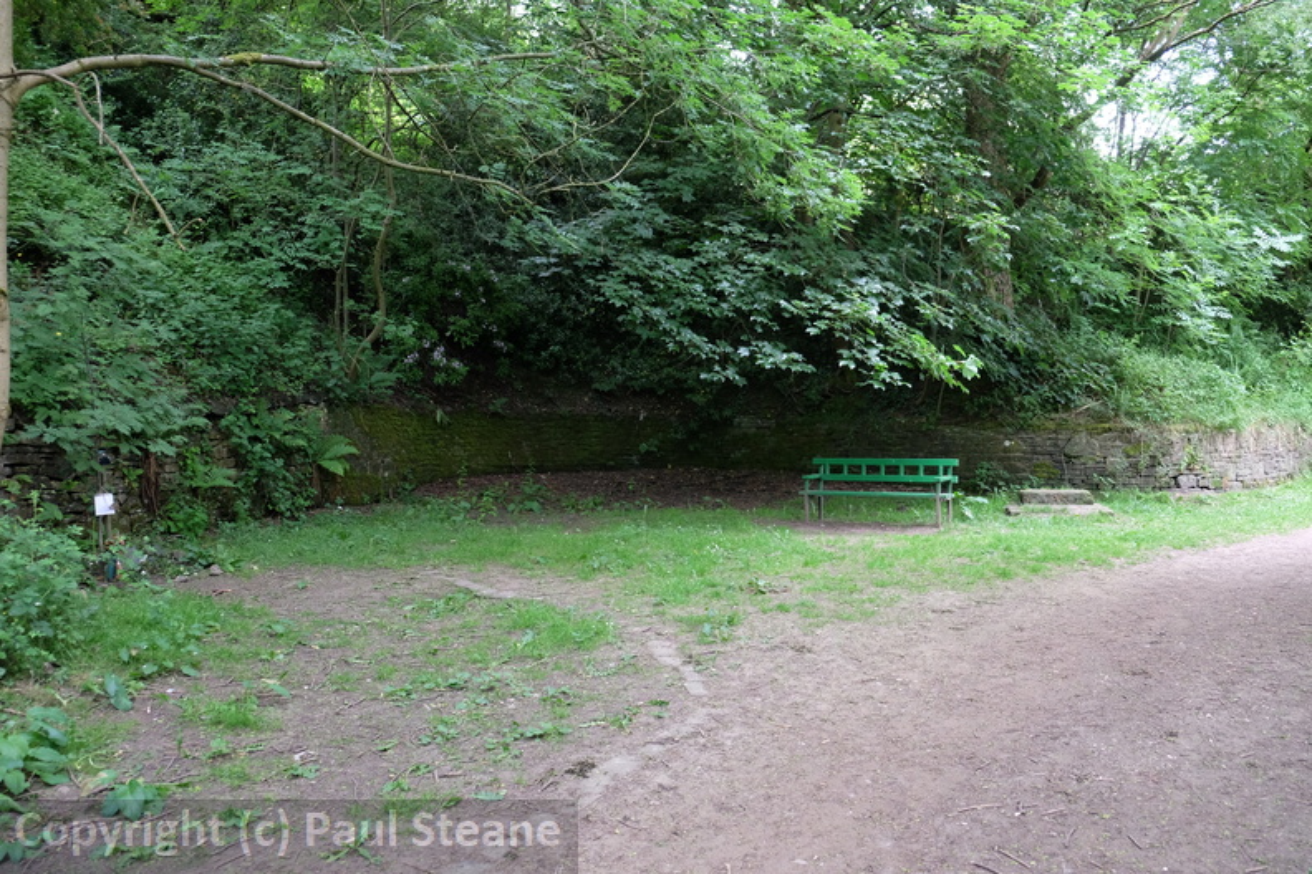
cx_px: 656
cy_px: 437
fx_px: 984
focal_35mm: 27
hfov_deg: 67.4
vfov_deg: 47.9
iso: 1250
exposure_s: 1/60
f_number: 2.8
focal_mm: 18
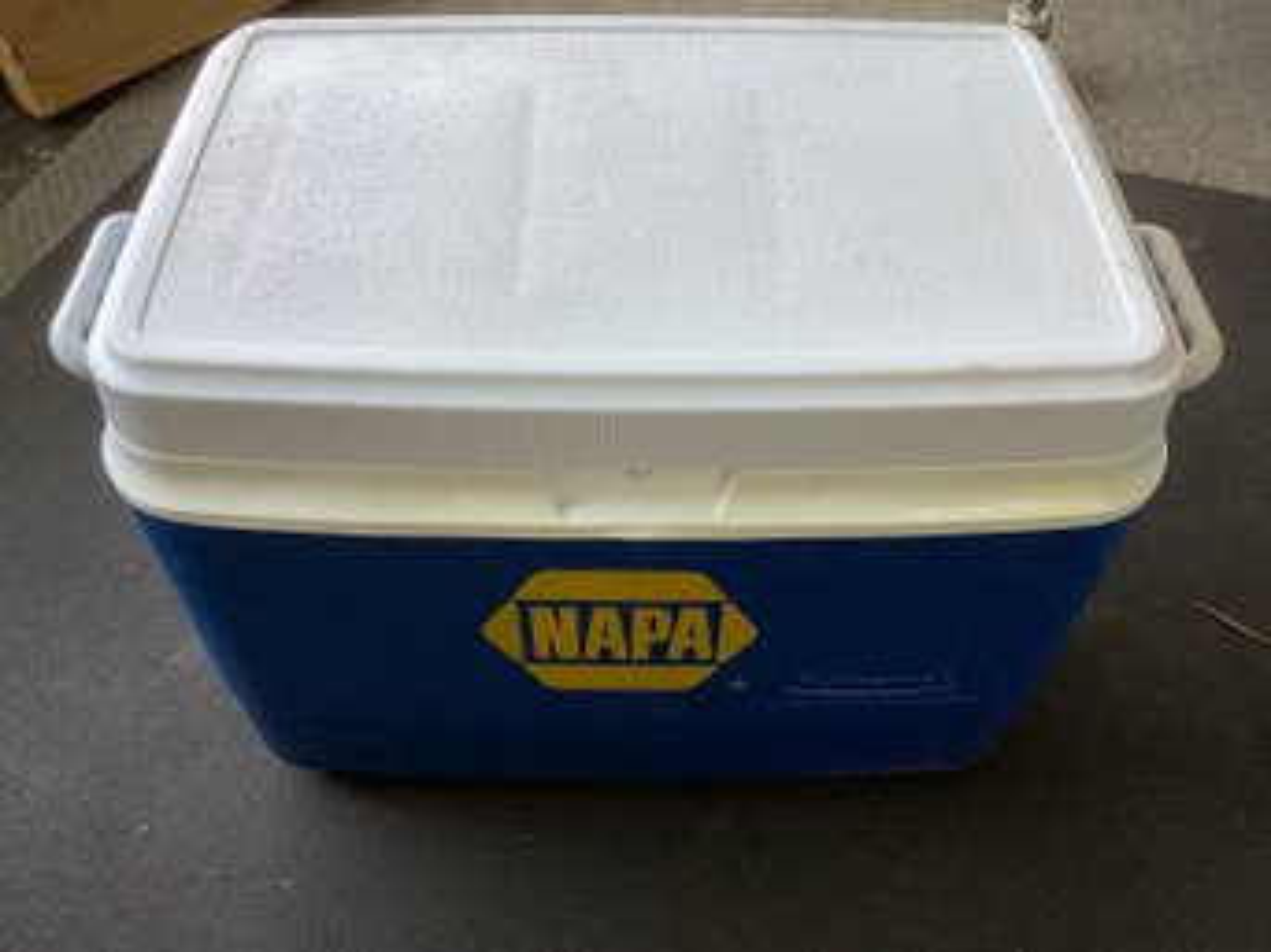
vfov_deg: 45.4
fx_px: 1138
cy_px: 476
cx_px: 636
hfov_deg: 58.4
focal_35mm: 31
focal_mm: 3.3
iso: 64
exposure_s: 1/120
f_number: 2.4
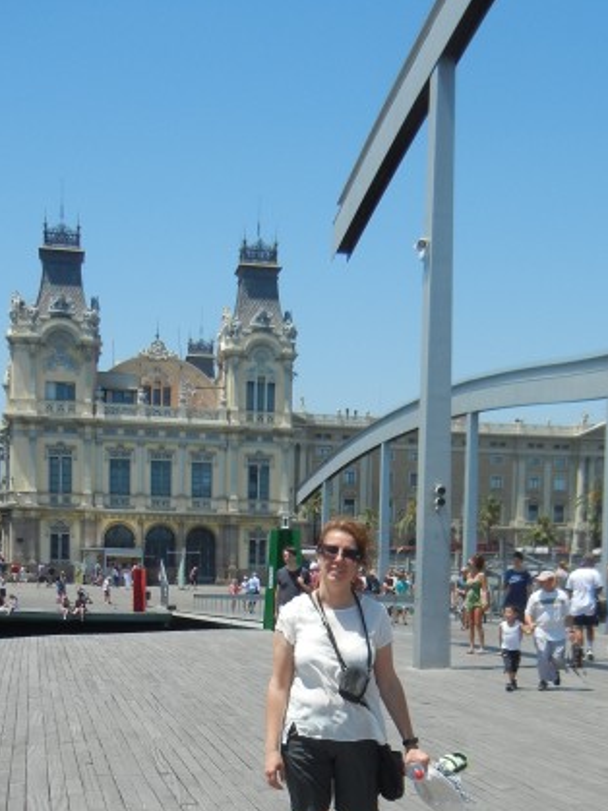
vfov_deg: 33.7
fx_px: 1289
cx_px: 366
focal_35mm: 55
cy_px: 677
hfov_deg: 26.5
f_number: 7
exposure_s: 1/438
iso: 160
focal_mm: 5.4
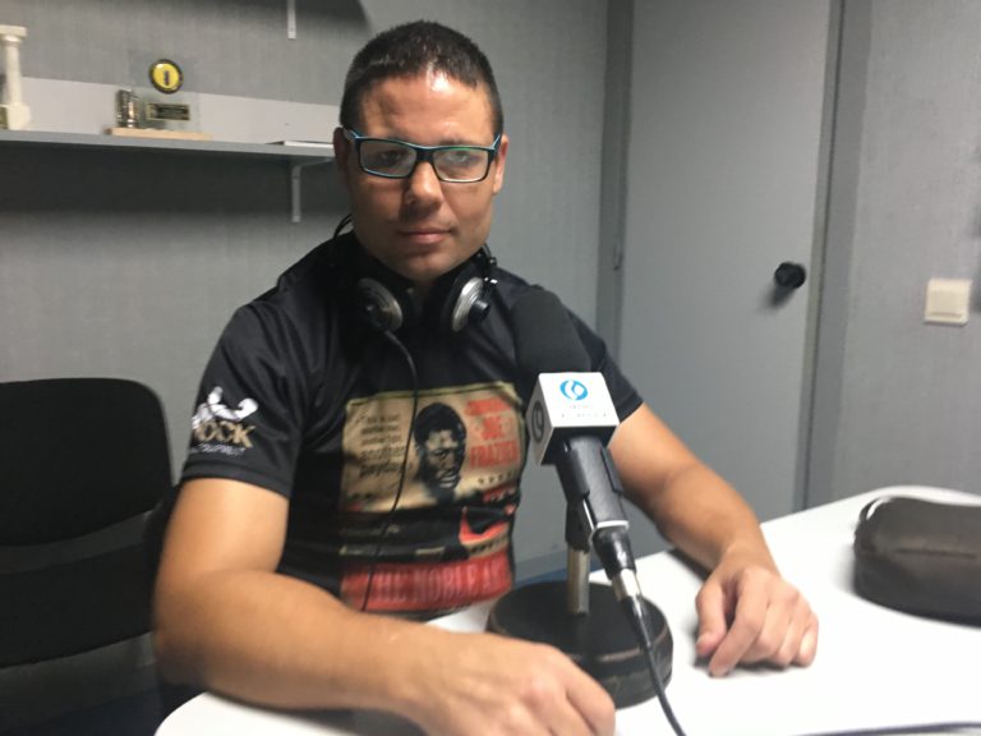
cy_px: 368
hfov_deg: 61.7
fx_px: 822
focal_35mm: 29
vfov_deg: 48.2
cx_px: 490
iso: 160
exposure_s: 1/33
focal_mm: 4.15
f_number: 2.2
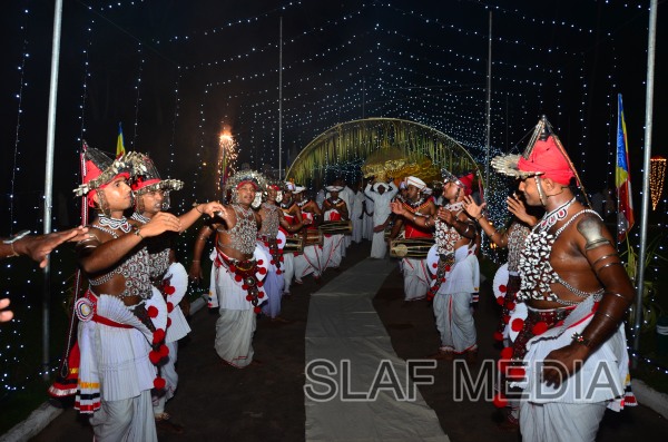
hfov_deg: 67.5
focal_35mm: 27
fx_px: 500
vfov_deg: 47.7
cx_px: 334
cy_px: 221
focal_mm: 18
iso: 500
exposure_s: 1/50
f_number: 5.6
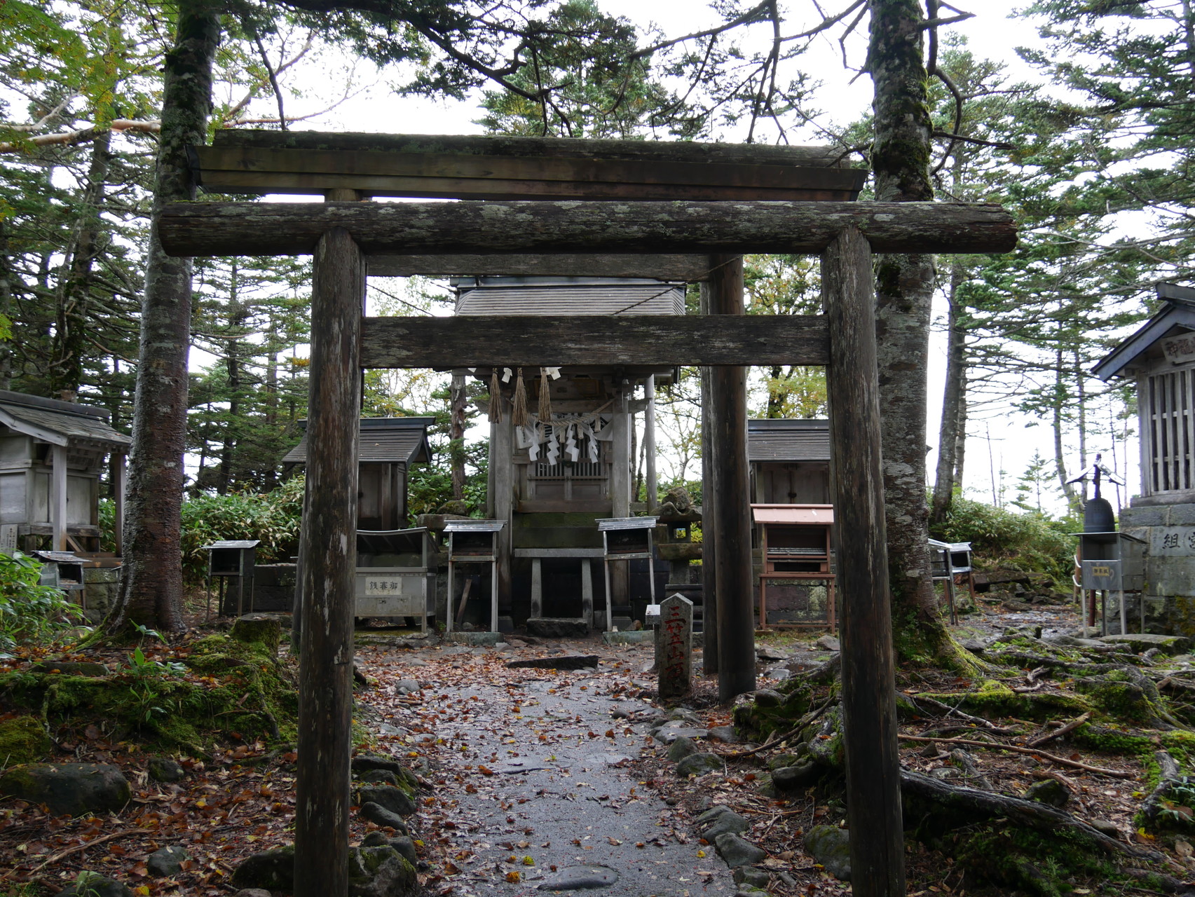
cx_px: 598
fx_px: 1036
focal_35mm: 30
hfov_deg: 59.9
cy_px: 448
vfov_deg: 46.8
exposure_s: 1/125
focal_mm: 15
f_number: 3.6
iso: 200
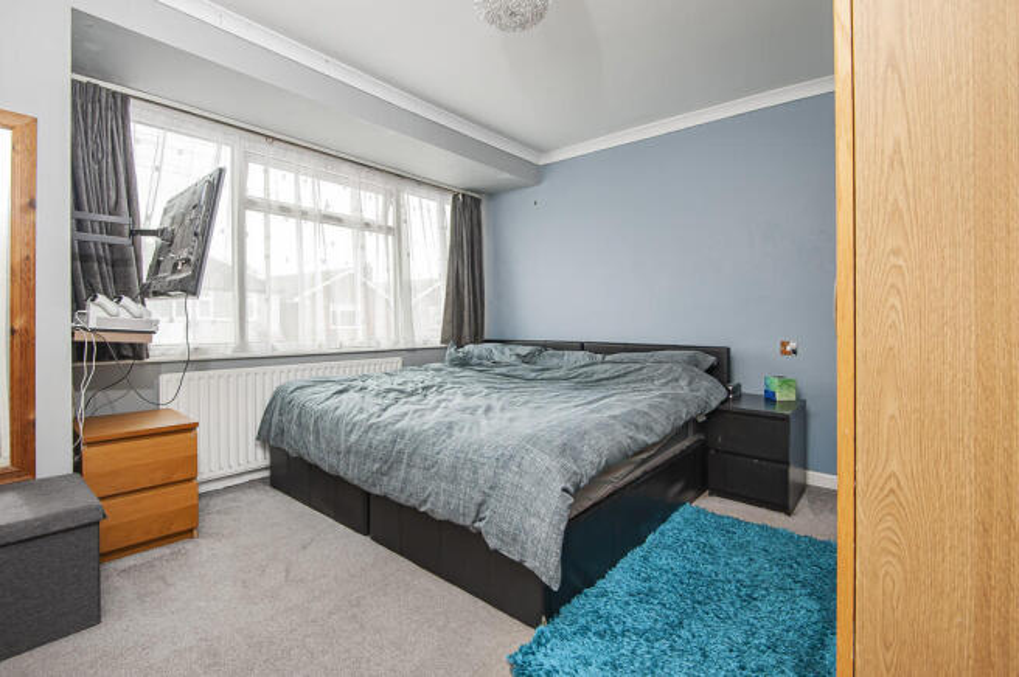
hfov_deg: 96.8
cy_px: 338
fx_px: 452
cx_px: 510
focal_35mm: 16
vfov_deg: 73.6
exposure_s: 1/25
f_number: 9
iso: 320
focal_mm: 16
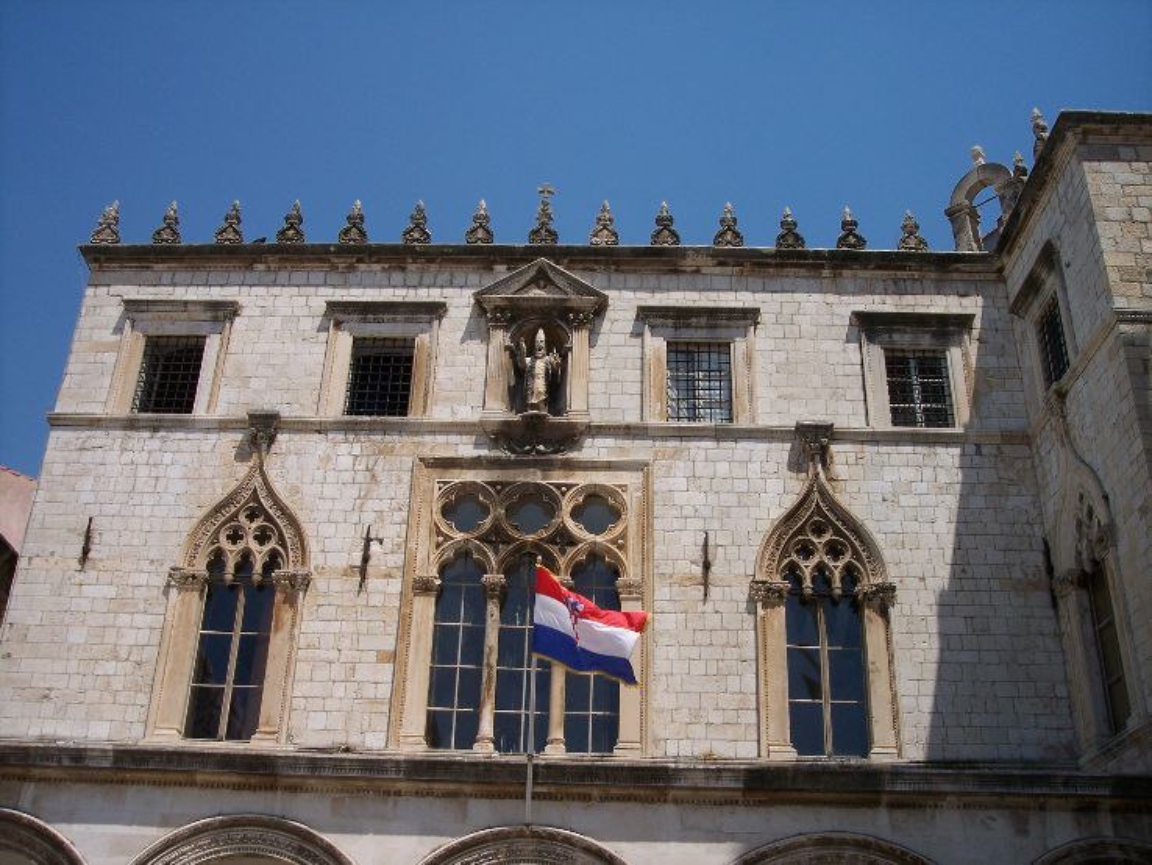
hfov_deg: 47.8
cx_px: 576
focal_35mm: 39
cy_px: 432
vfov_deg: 36.8
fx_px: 1298
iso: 100
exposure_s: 1/750
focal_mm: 8
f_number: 5.6
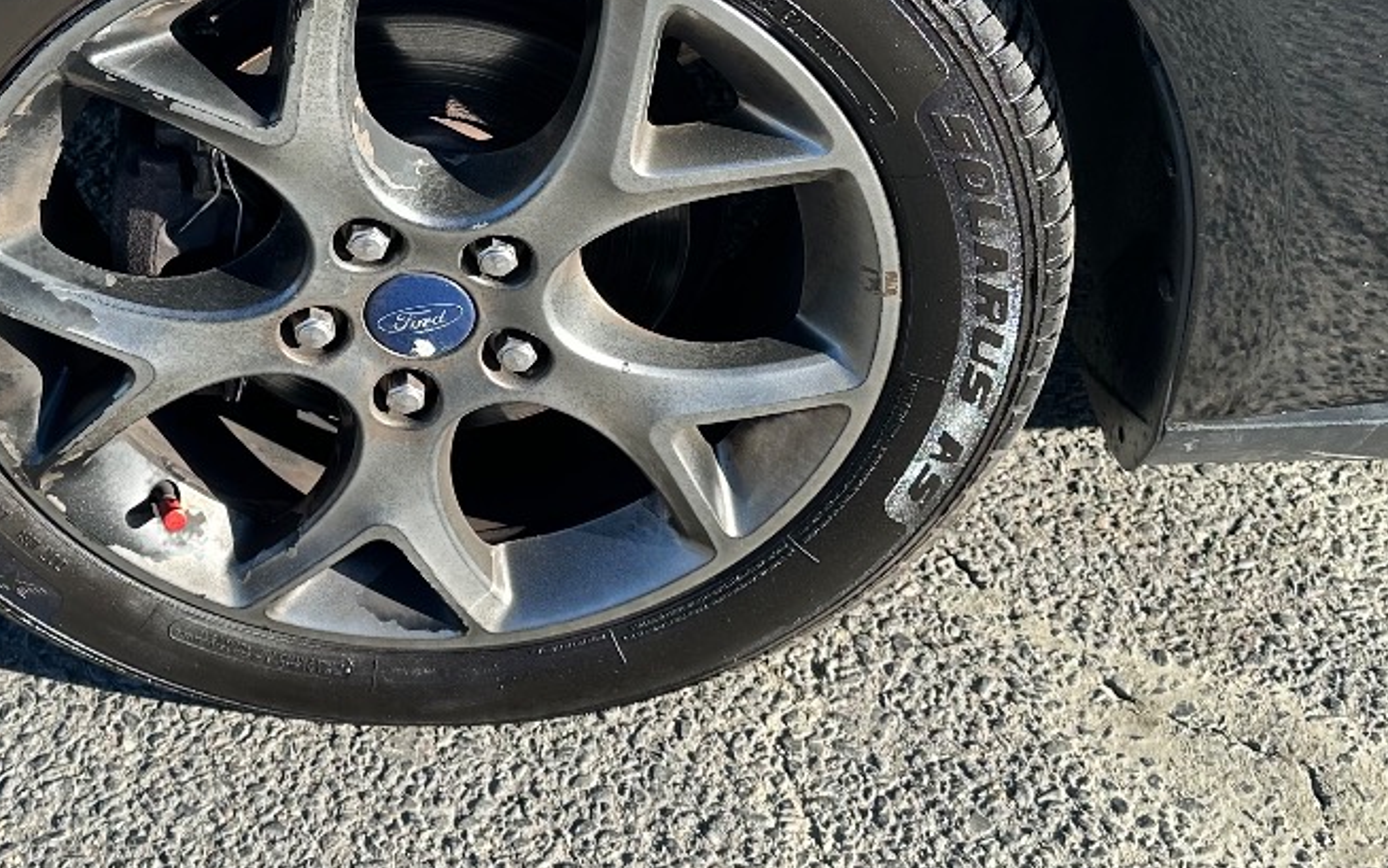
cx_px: 480
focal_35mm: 56
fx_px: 2119
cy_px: 214
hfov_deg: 36.0
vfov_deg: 22.9
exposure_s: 1/1198
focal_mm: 6.86
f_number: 1.78
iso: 80
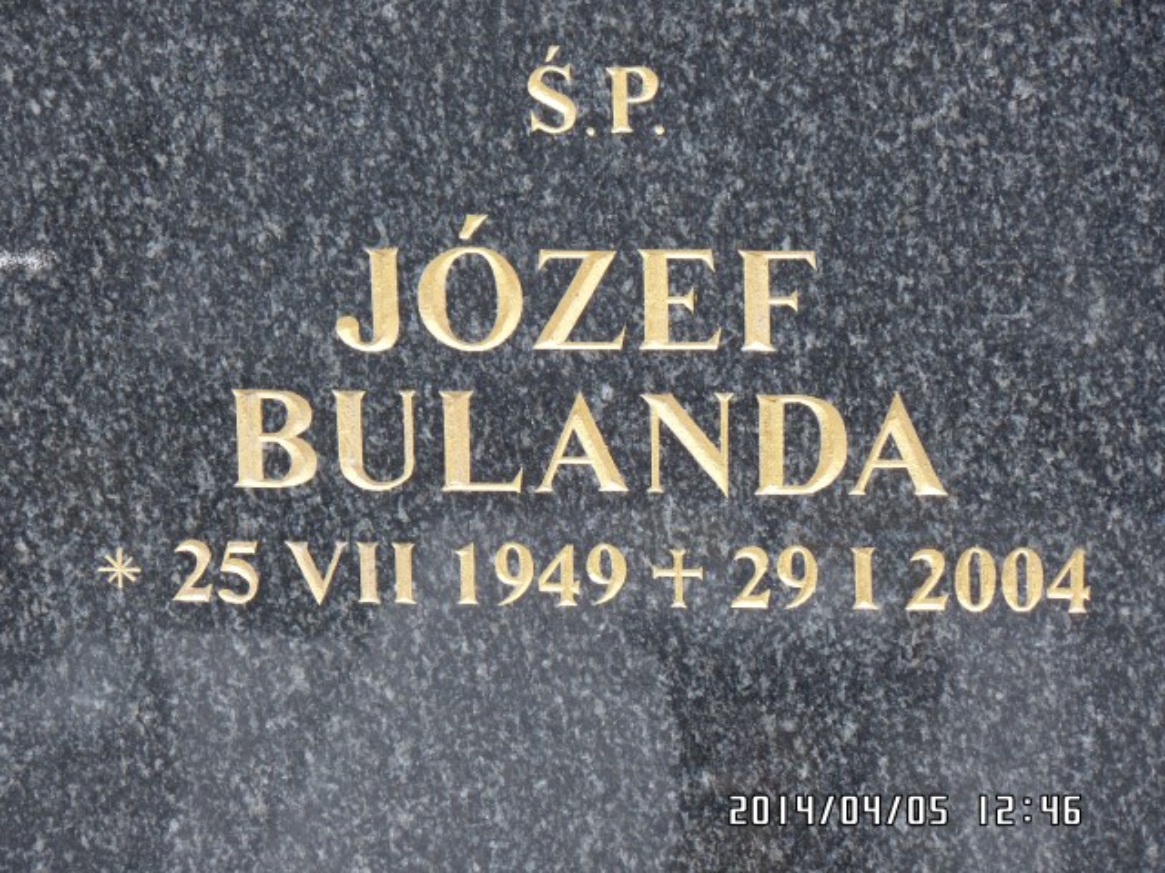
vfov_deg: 8.6
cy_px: 436
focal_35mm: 173
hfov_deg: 11.4
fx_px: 5822
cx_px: 582
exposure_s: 1/125
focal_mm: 30.8
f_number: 4.5
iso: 100
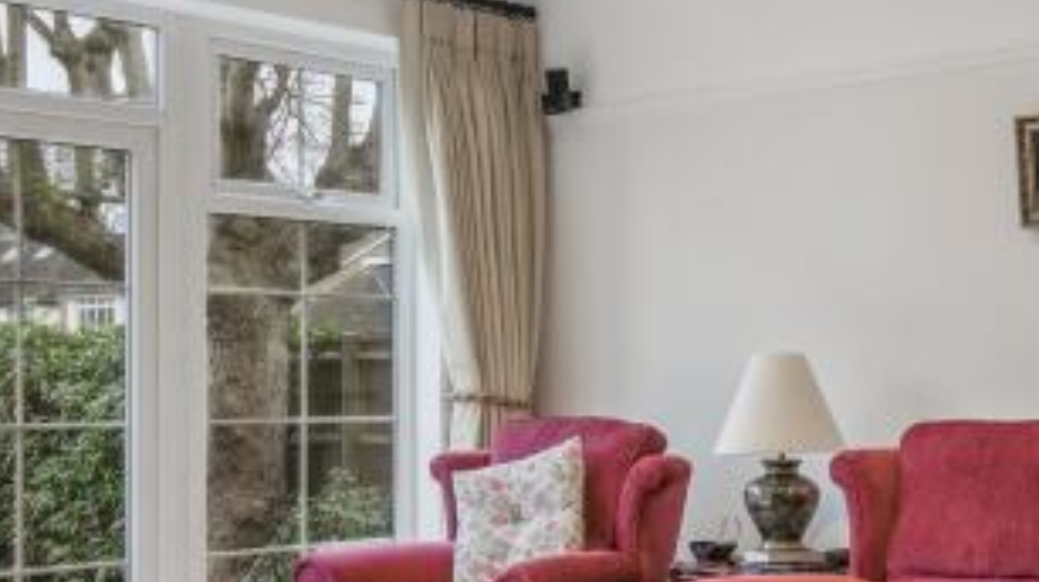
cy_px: 323
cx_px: 941
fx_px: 1541
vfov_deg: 21.4
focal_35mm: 56
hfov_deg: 35.0
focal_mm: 16
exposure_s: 1/50
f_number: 7.1
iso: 500
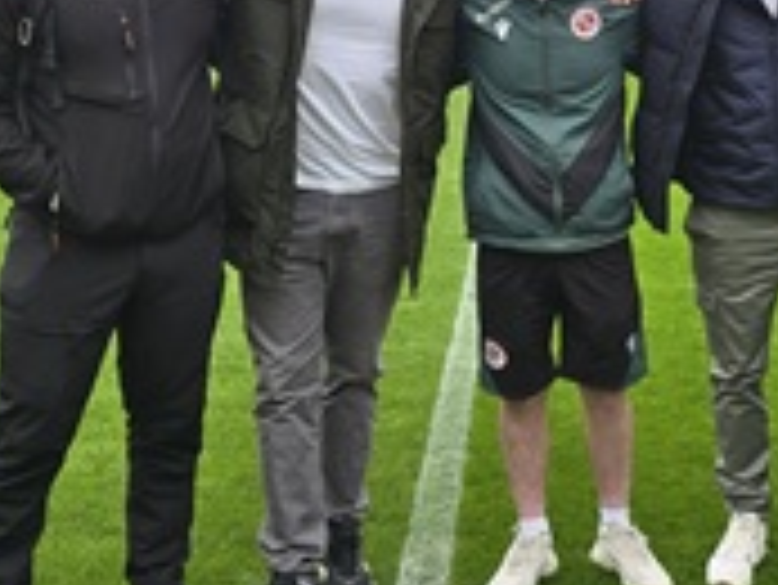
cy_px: 27
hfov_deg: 30.4
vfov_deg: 22.6
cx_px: 542
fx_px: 1417
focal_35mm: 63
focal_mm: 6.3
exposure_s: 1/180
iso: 16
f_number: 1.7
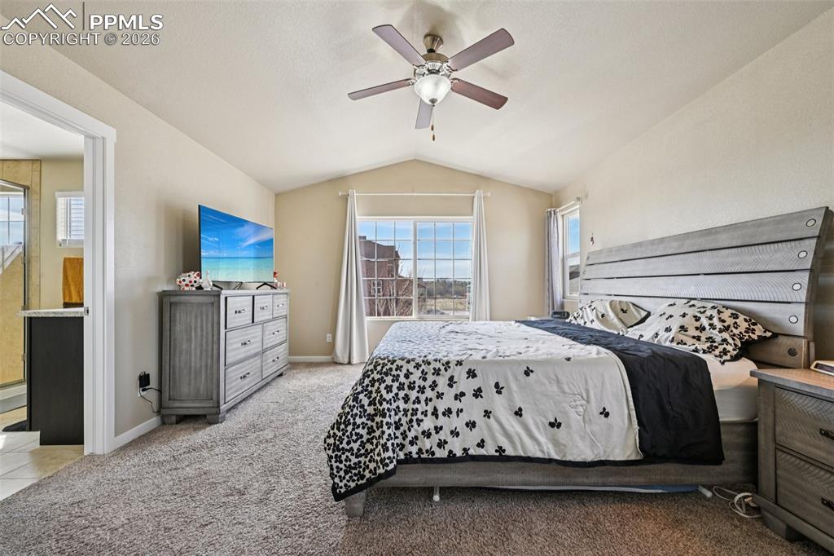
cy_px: 278
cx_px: 417
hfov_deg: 104.3
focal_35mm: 14
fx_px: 324
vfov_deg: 81.2
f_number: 11
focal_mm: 14
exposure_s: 1/15
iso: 140
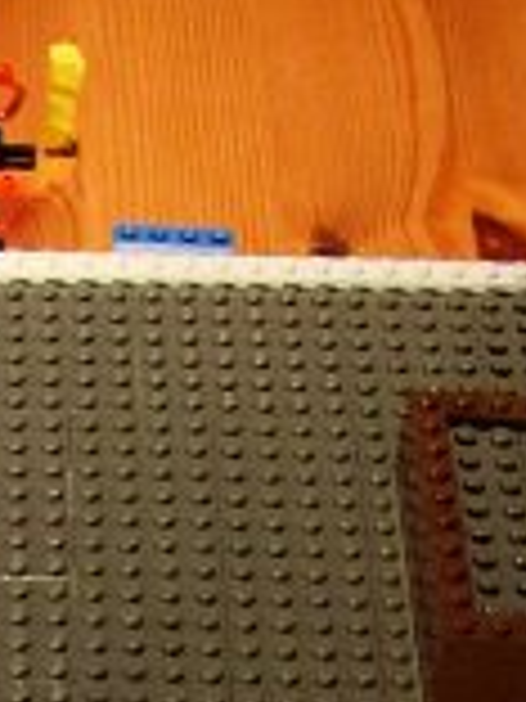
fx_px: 3161
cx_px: -67
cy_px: 1354
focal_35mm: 156
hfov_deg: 9.4
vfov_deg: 11.5
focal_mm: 7.8
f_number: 2.8
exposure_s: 1/31
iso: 200
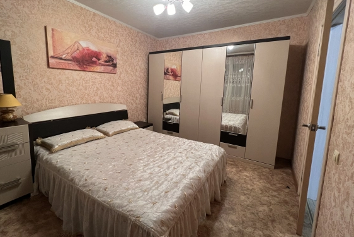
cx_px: 168
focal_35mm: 15
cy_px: 106
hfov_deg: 100.3
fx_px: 148
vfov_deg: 77.1
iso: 250
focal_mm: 1.57
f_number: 1.8
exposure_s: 1/50
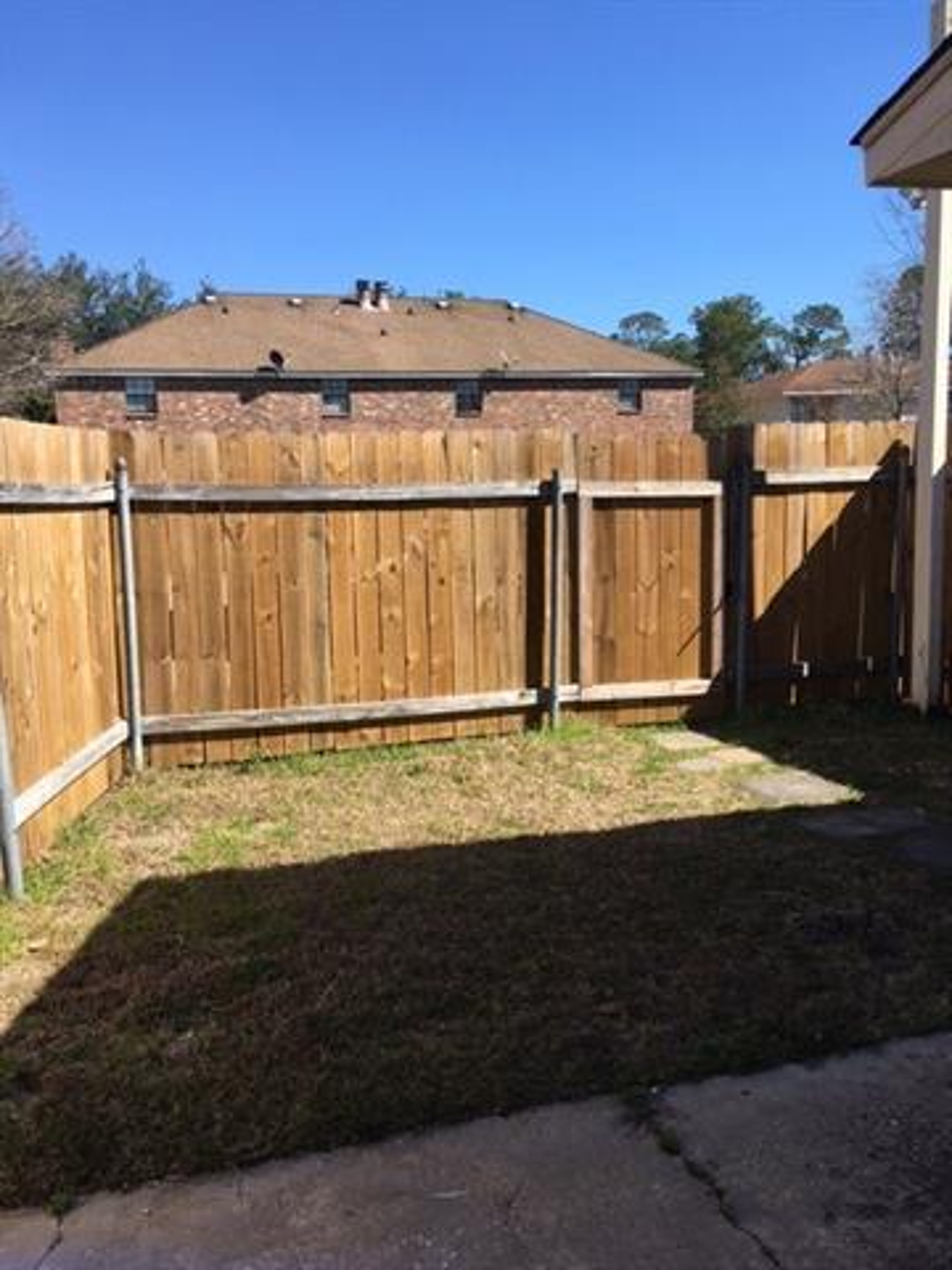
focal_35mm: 29
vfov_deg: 61.7
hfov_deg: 48.2
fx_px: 1063
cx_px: 476
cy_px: 635
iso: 25
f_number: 2.2
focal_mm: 4.15
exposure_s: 1/1040
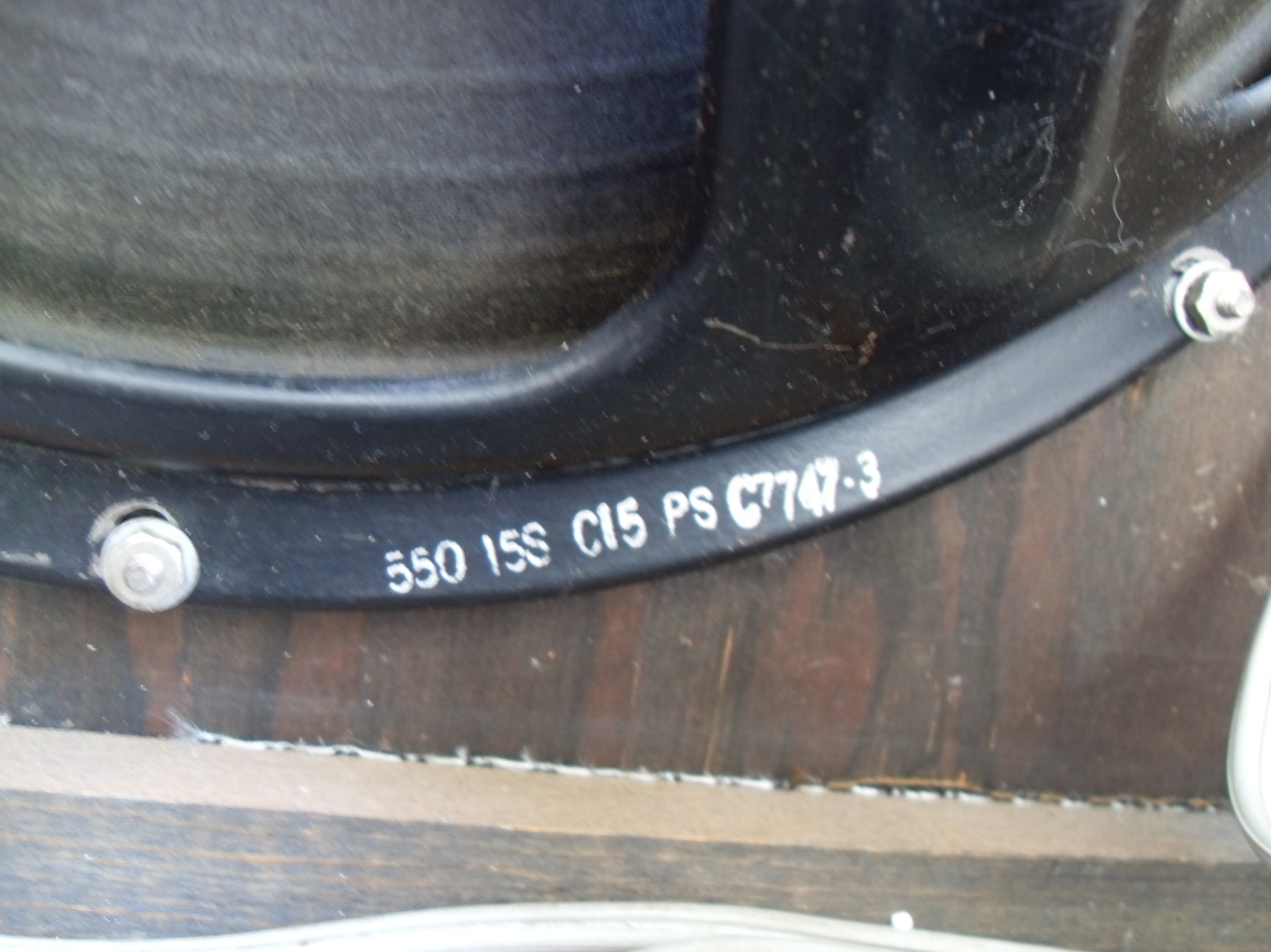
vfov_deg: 40.7
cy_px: 473
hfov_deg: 52.6
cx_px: 650
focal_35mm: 35
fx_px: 1285
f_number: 2.8
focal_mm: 6.3
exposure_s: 1/3
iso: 200
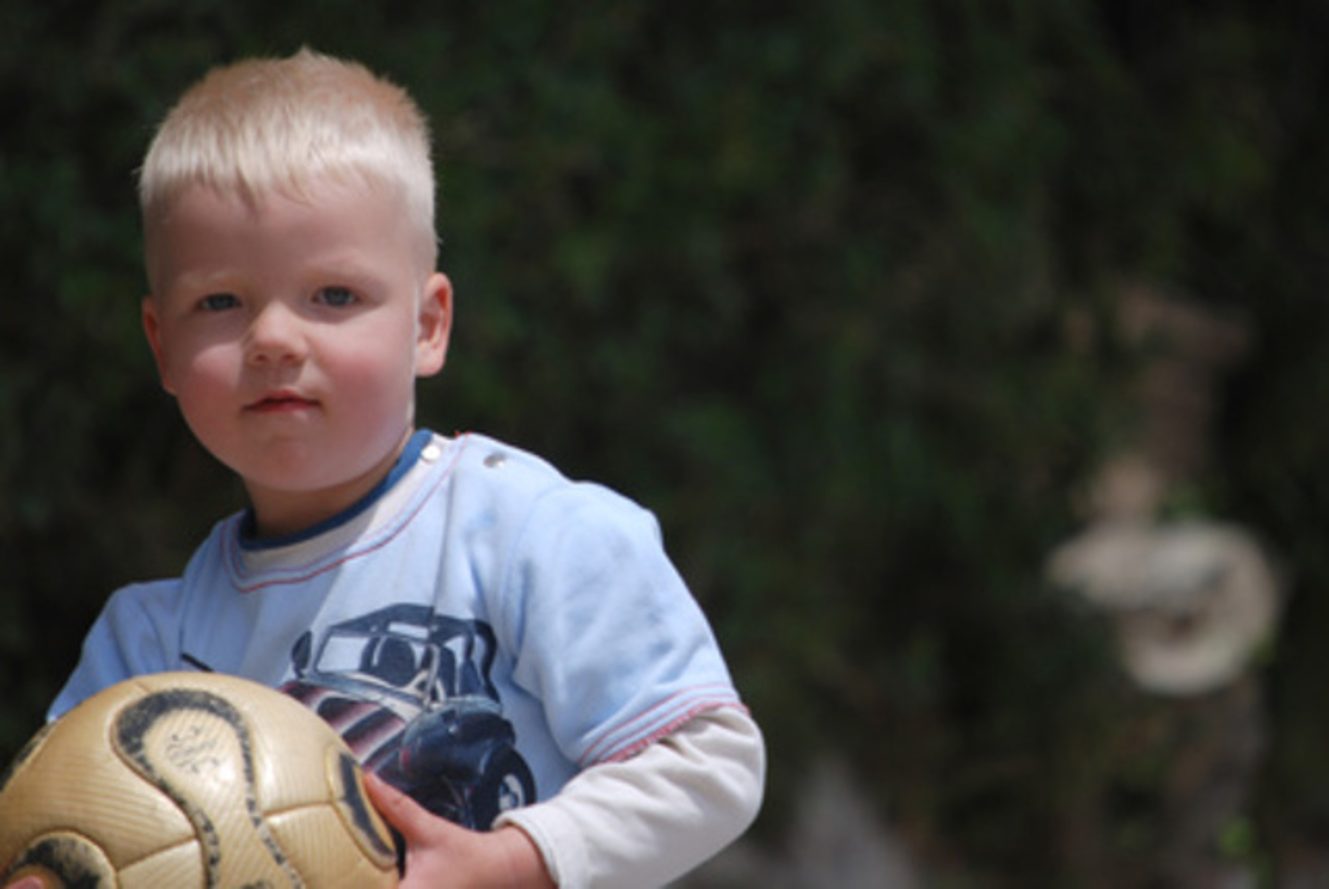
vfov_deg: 1.8
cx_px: 664
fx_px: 27712
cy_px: 444
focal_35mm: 750
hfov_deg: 2.7
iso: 100
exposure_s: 1/640
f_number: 6.3
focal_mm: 500
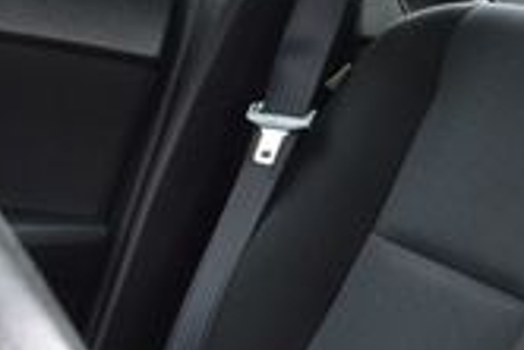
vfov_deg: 12.9
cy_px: 404
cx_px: 830
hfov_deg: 17.3
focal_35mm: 104
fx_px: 1515
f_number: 7.1
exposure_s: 1/25
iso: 400
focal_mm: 18
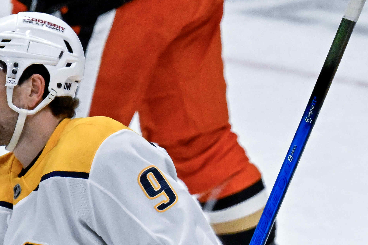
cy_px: 420
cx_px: 353
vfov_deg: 0.8
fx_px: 16874
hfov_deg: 1.2
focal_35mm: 1651
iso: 4500
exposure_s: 1/2500
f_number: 5.6
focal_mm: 400
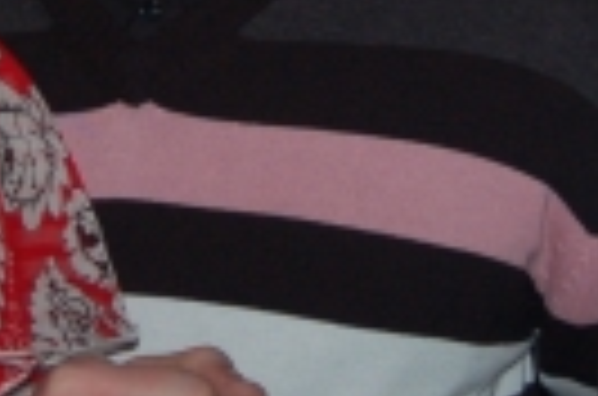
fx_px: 2254
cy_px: -14
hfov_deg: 15.1
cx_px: 252
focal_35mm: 136
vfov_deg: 9.9
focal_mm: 20
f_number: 3.8
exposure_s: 1/60
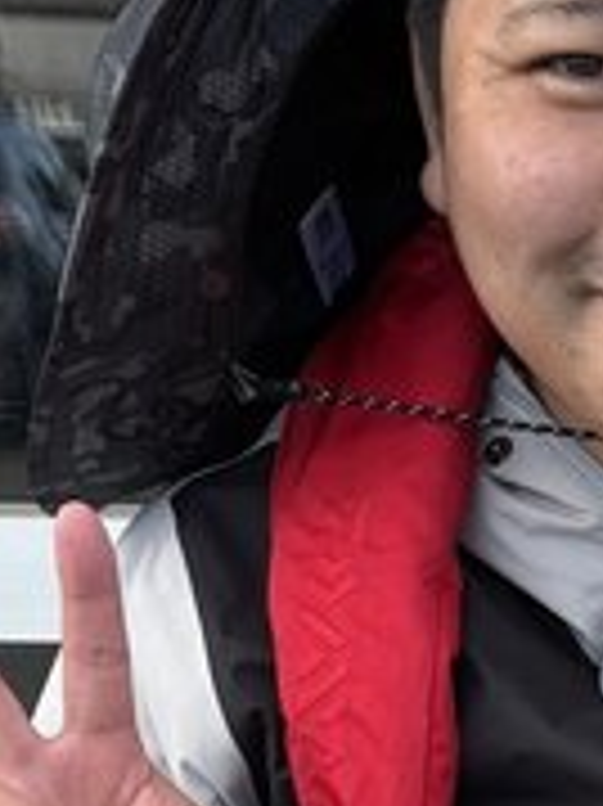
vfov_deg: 14.0
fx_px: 2883
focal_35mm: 124
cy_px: 1472
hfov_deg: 11.6
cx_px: 783
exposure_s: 1/626
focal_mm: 5.96
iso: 50
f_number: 1.6
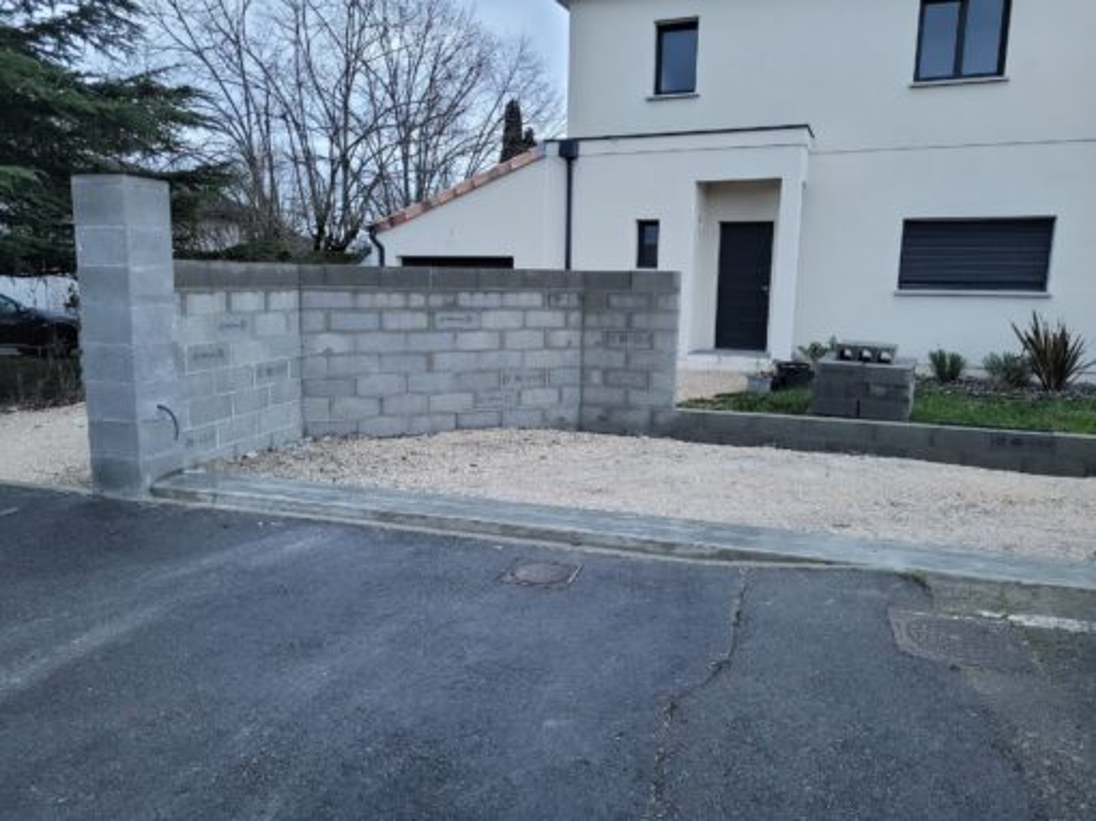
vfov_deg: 53.0
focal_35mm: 26
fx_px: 823
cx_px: 548
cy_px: 410
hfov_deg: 67.3
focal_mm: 5.4
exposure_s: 1/100
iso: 320
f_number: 1.8
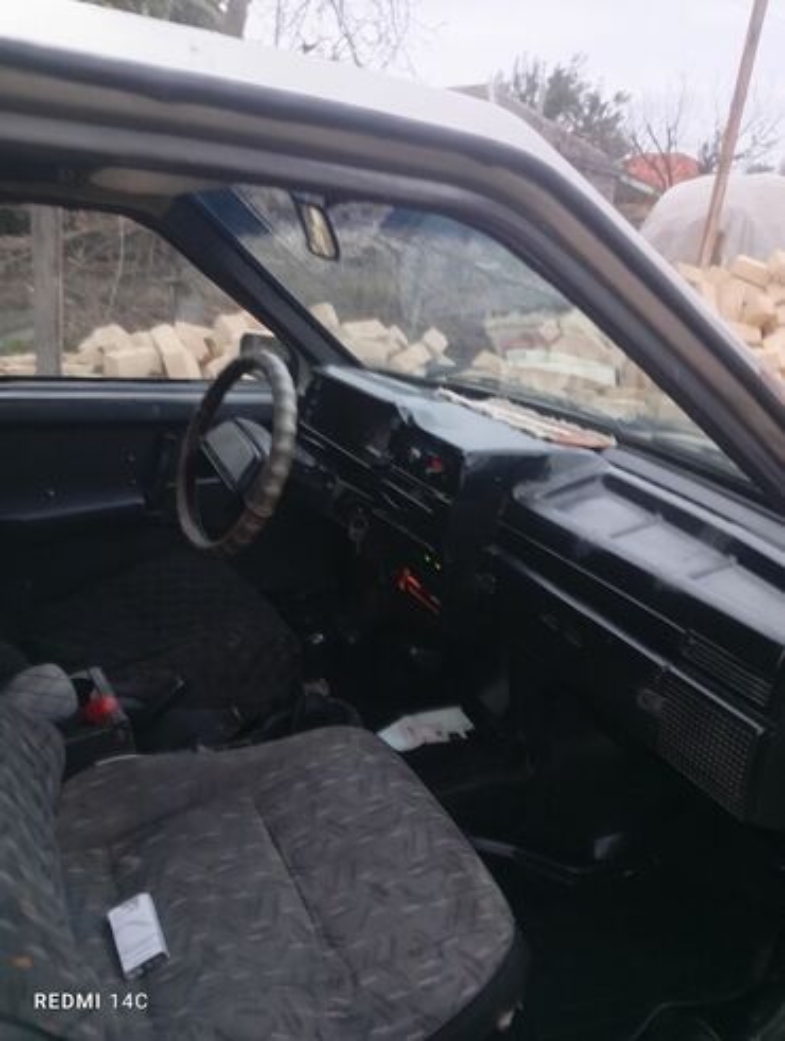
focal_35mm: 27
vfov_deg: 65.2
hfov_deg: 51.5
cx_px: 392
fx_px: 814
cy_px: 520
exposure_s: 1/16.7
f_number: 1.8
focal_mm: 3.98
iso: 1561
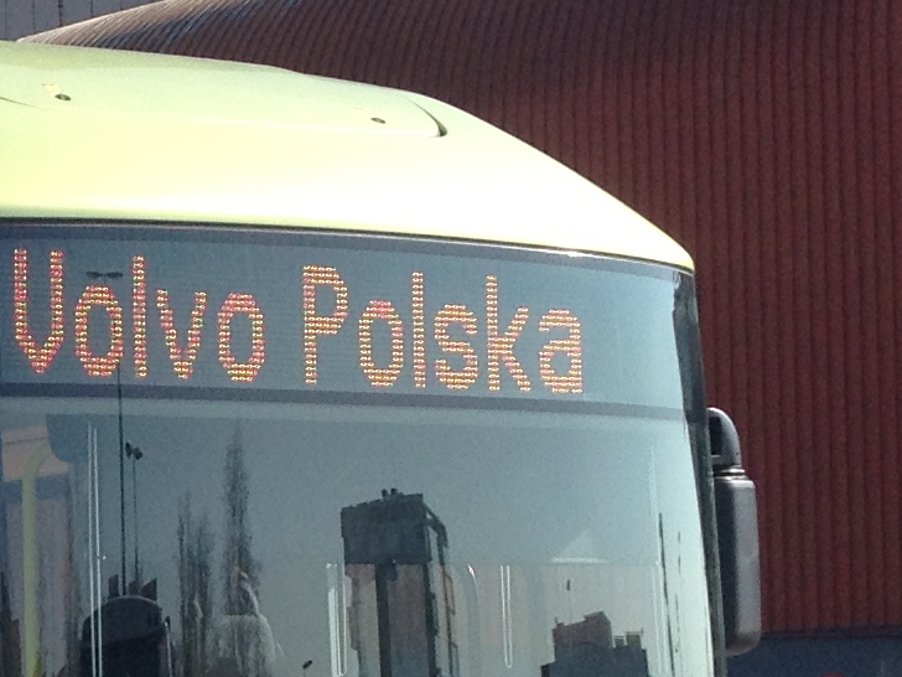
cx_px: -351
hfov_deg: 12.1
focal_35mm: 157
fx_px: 4091
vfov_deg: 9.3
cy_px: 833
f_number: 2.4
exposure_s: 1/1104
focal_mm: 4.28
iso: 50
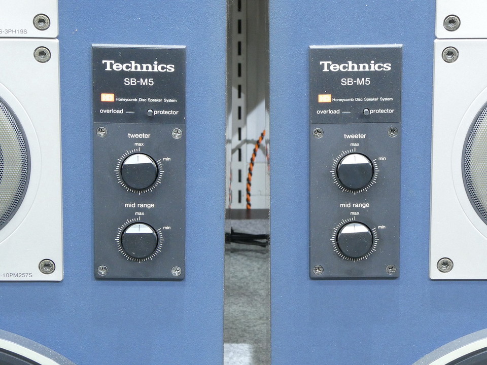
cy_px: 182
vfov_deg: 12.0
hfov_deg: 15.9
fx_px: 1745
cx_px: 244
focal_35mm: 124
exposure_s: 1.3
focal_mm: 22.3
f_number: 7.1
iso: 400
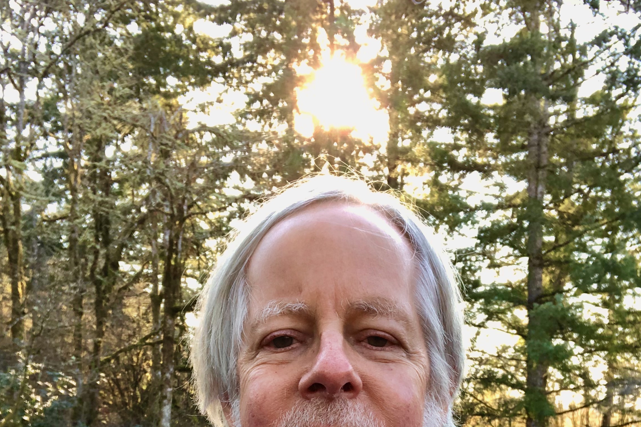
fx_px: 801
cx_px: 322
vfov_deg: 28.0
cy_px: 431
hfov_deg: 43.6
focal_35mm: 45
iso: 64
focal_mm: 2.87
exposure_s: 1/120
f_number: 2.2
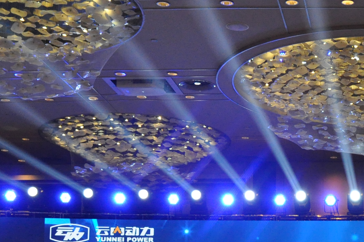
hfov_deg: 20.9
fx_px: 944
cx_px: 391
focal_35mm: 93
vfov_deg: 14.2
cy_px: 271
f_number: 6.3
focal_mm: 21
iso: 1600
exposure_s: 1/160
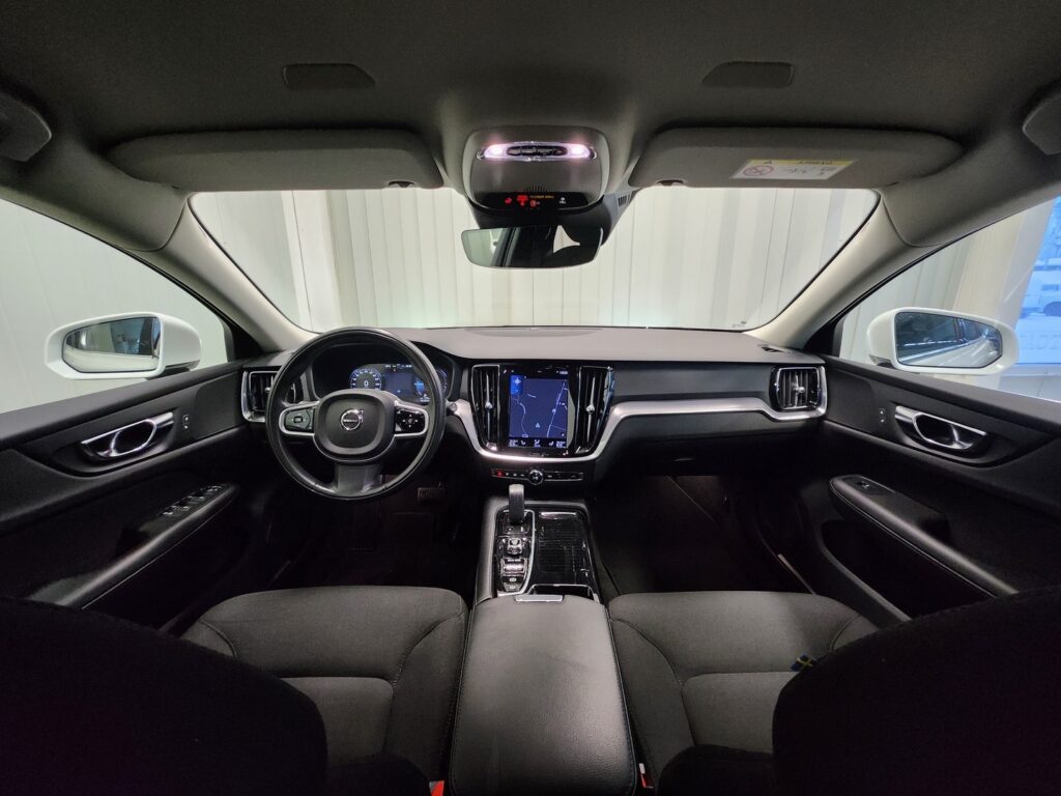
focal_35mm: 13
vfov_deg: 89.9
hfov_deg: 106.2
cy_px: 398
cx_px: 530
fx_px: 398
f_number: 2.2
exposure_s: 1/50
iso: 400
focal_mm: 1.74
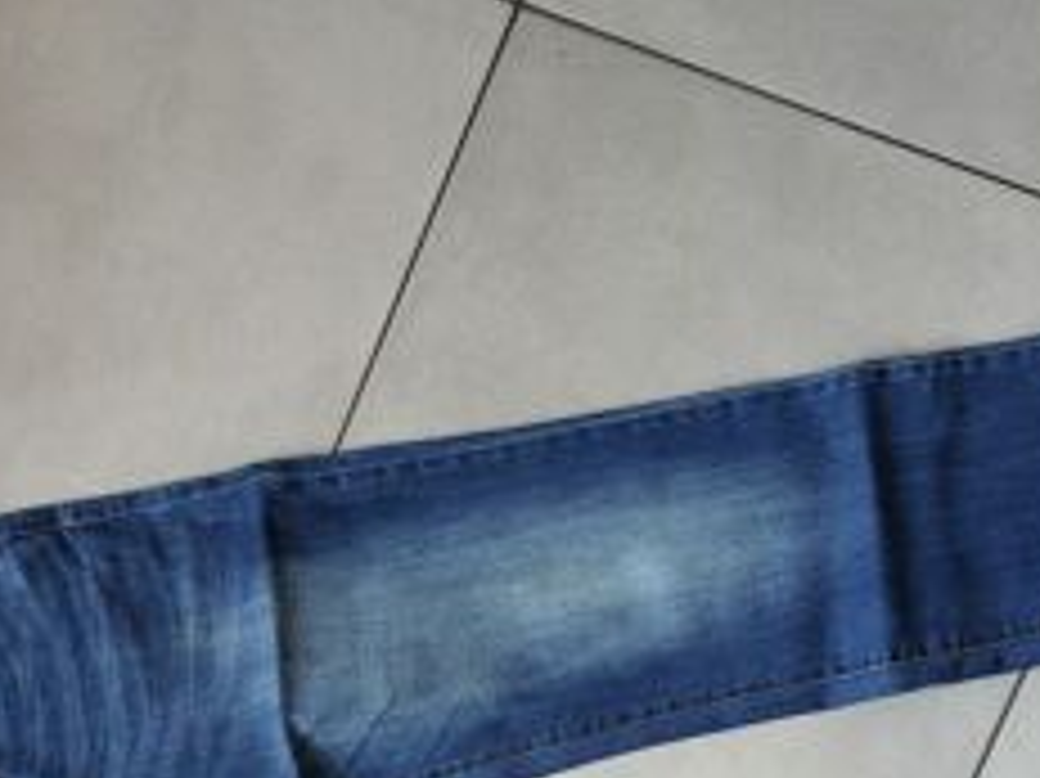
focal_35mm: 52
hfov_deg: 36.7
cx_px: 603
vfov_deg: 26.6
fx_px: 1561
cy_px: 769
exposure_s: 1/50
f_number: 1.8
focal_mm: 5.23
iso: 250
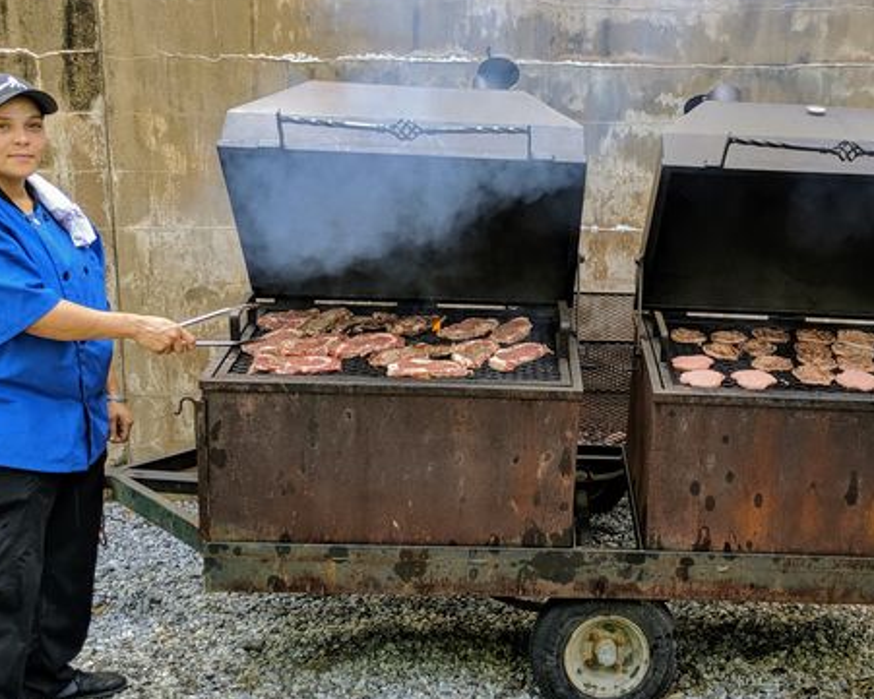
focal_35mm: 45
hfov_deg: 40.5
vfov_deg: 33.4
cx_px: 602
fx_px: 1164
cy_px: 312
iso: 56
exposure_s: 1/132
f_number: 1.8
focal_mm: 4.44
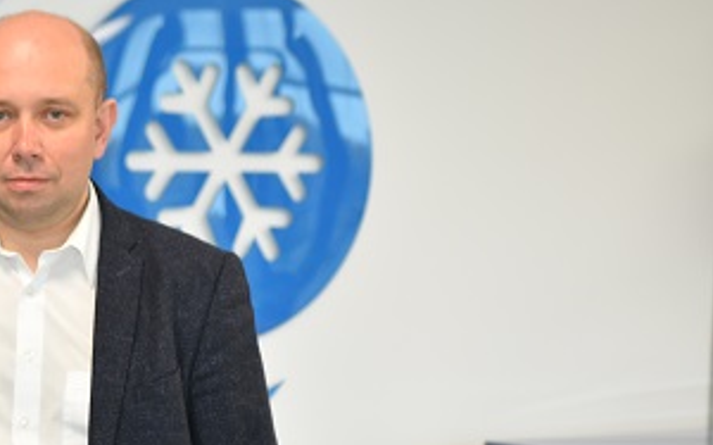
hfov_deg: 19.0
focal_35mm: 107
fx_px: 2078
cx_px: 21
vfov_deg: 12.1
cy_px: 428
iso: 400
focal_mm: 35
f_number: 2.8
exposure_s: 1/100
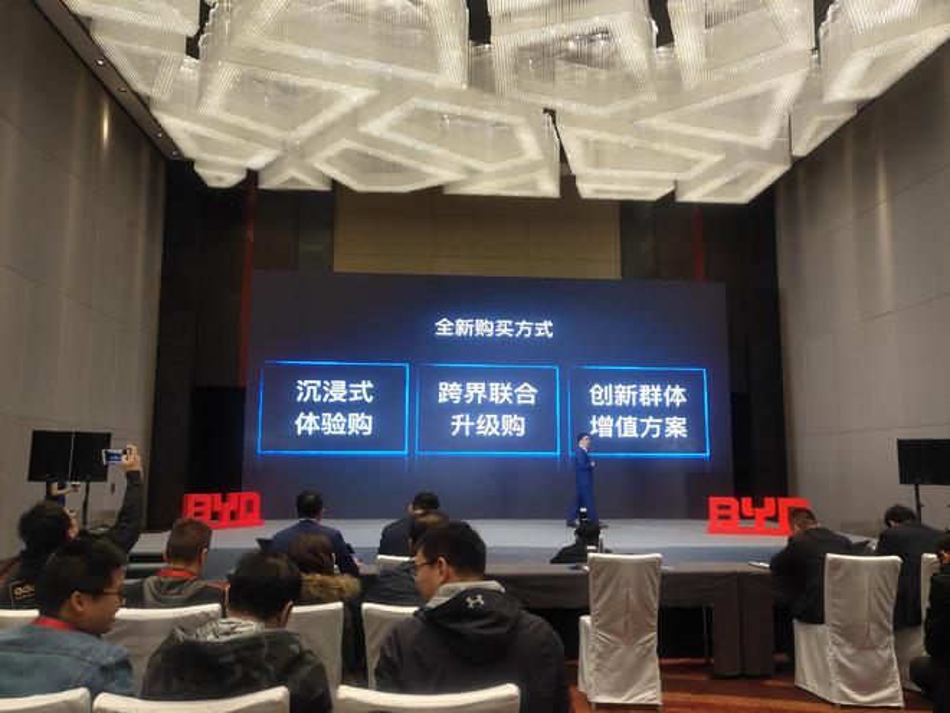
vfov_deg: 46.8
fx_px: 823
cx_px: 475
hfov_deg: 60.0
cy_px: 356
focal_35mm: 30
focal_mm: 4.35
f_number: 1.8
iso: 164
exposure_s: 1/50
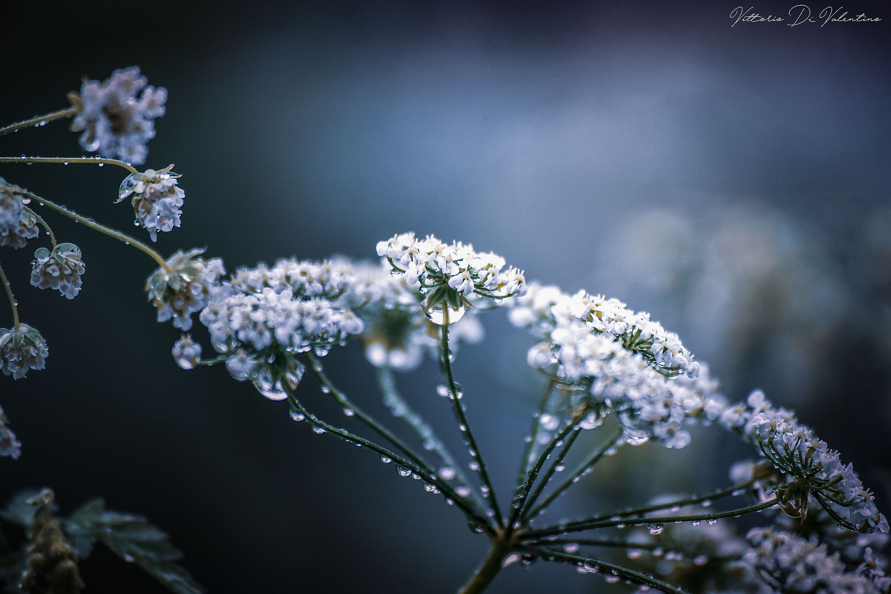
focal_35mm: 300
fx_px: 7424
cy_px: 297
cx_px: 446
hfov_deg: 6.9
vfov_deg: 4.6
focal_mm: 200
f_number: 5.6
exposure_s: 1/40
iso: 200
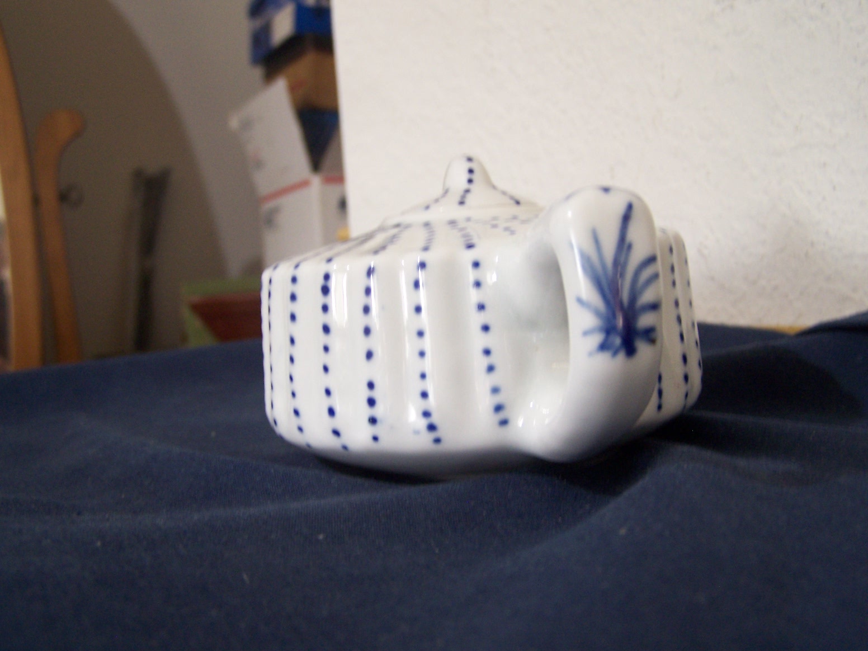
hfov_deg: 49.0
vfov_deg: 37.7
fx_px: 953
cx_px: 434
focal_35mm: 38
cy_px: 326
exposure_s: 1/10
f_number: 2.8
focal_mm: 6.3
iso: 140
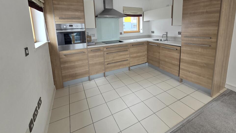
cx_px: 122
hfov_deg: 103.0
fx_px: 94
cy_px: 42
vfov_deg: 68.1
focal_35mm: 15
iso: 64
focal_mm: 2.2
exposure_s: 1/100
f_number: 2.2
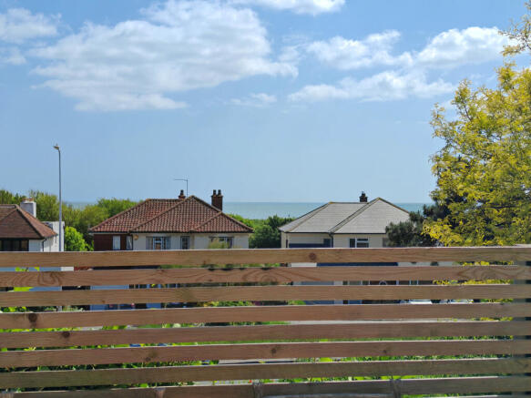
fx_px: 798
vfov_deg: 28.0
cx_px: 266
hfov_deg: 36.8
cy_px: 199
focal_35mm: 52
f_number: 1.6
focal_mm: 5.4
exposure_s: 1/2800
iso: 50
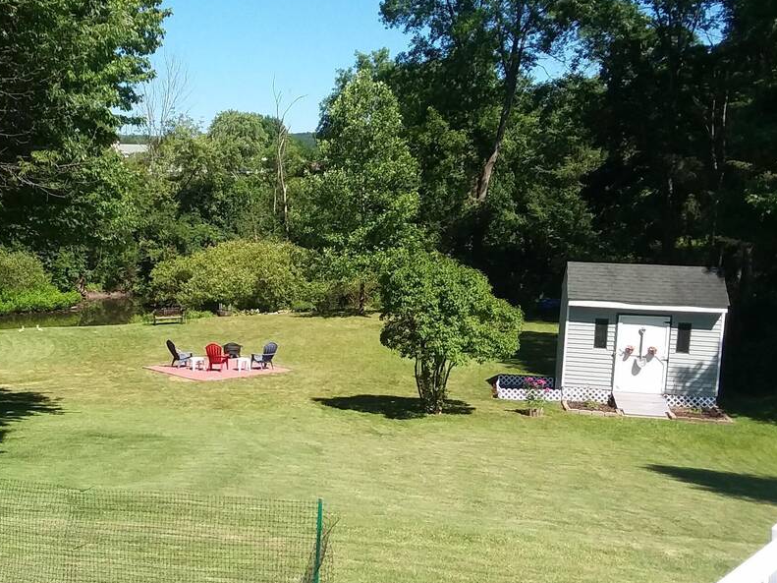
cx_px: 230
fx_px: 987
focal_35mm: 44
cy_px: 348
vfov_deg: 32.8
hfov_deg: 42.1
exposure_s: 1/970
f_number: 1.9
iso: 40
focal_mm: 2.47
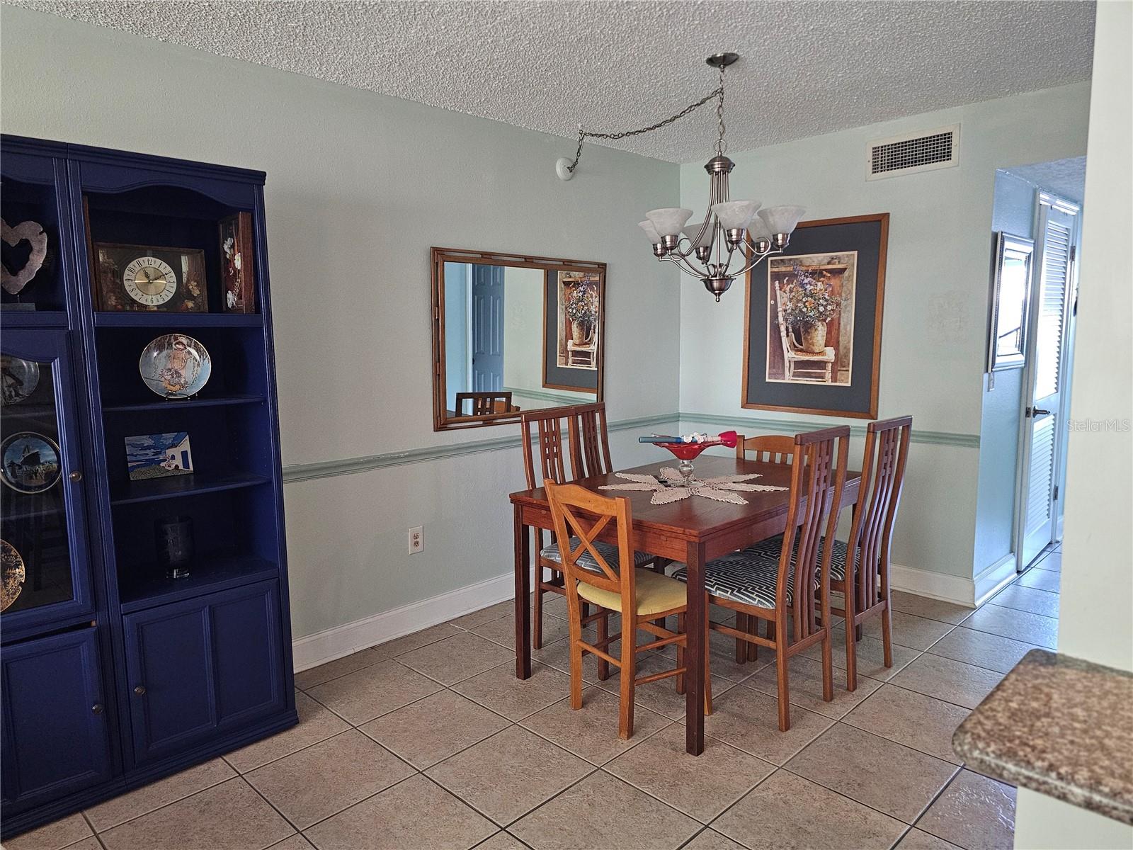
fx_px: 753
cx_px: 566
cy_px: 425
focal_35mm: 23
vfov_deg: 58.9
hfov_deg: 73.9
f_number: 1.7
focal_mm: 6.3
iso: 640
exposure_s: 1/30
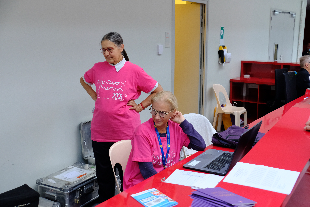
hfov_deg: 46.4
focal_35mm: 42
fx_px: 362
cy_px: 104
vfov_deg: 31.9
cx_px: 155
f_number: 4.5
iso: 1600
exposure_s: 1/75
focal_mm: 27.9
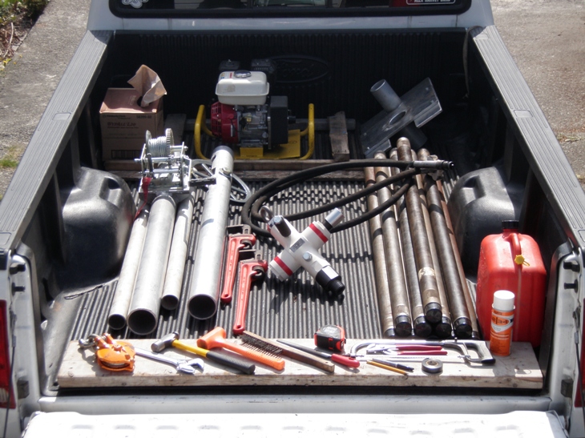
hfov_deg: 24.7
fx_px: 1335
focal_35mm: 79
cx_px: 292
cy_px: 219
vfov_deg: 18.7
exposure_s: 1/320
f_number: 5
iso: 80
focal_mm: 14.11
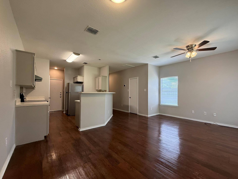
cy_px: 92
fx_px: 103
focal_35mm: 15
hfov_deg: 98.2
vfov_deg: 81.7
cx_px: 121
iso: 200
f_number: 2.2
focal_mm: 2.22
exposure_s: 1/120
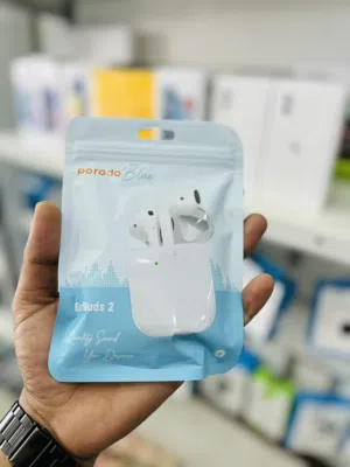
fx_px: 351
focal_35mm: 26
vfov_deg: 67.3
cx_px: 175
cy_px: 234
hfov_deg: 53.1
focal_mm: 5.7
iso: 64
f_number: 1.5
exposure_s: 1/100
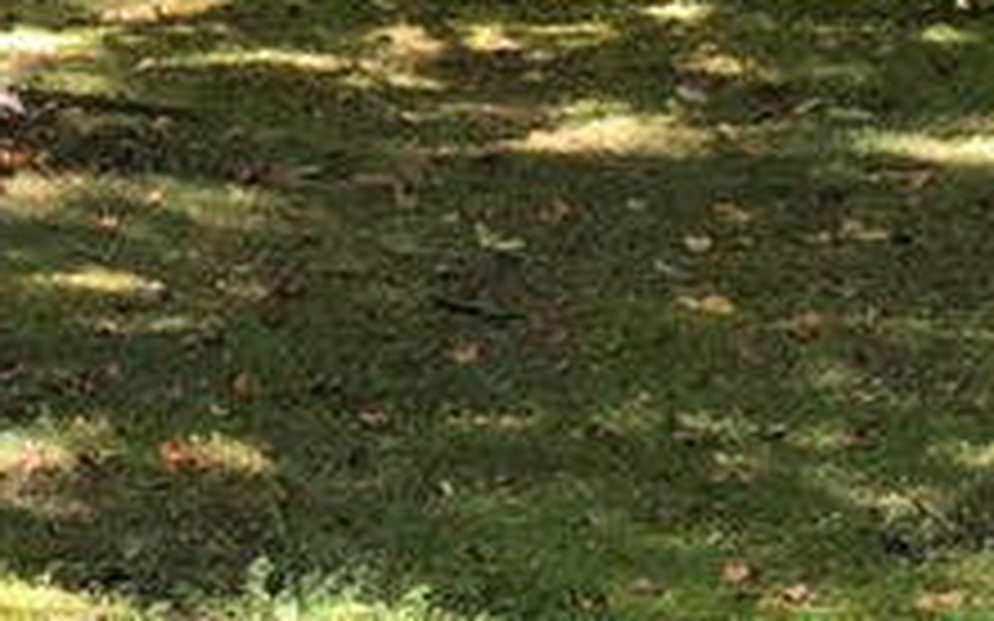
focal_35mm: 190
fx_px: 5146
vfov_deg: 6.7
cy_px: -567
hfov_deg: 10.2
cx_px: -1010
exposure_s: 1/120
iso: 40
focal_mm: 4.15
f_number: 2.2
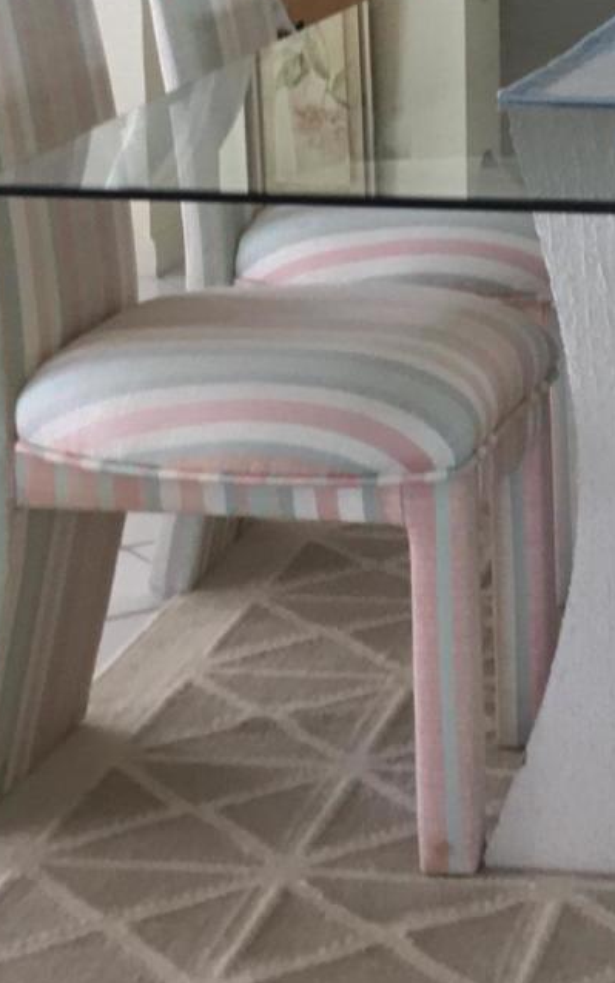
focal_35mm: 103
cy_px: 288
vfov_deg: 20.1
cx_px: 766
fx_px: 2761
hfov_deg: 12.4
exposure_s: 1/30
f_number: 2.4
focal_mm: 3.3
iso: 50
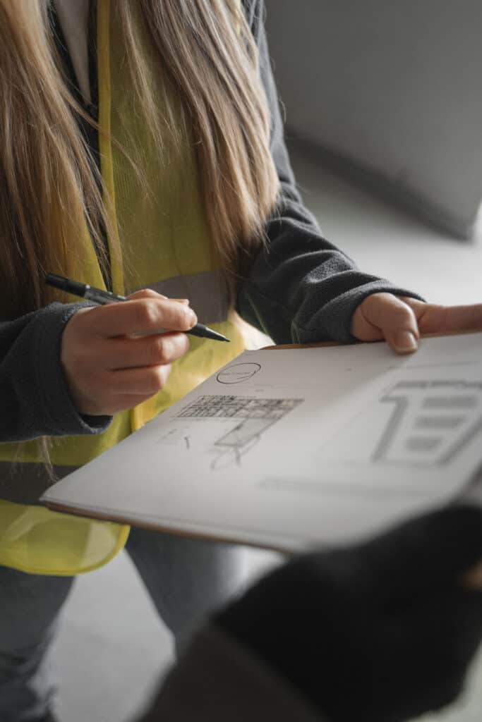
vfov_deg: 50.7
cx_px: 241
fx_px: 763
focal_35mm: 38
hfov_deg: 35.1
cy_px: 361
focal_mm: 38
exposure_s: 1/320
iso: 1600
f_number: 2.8
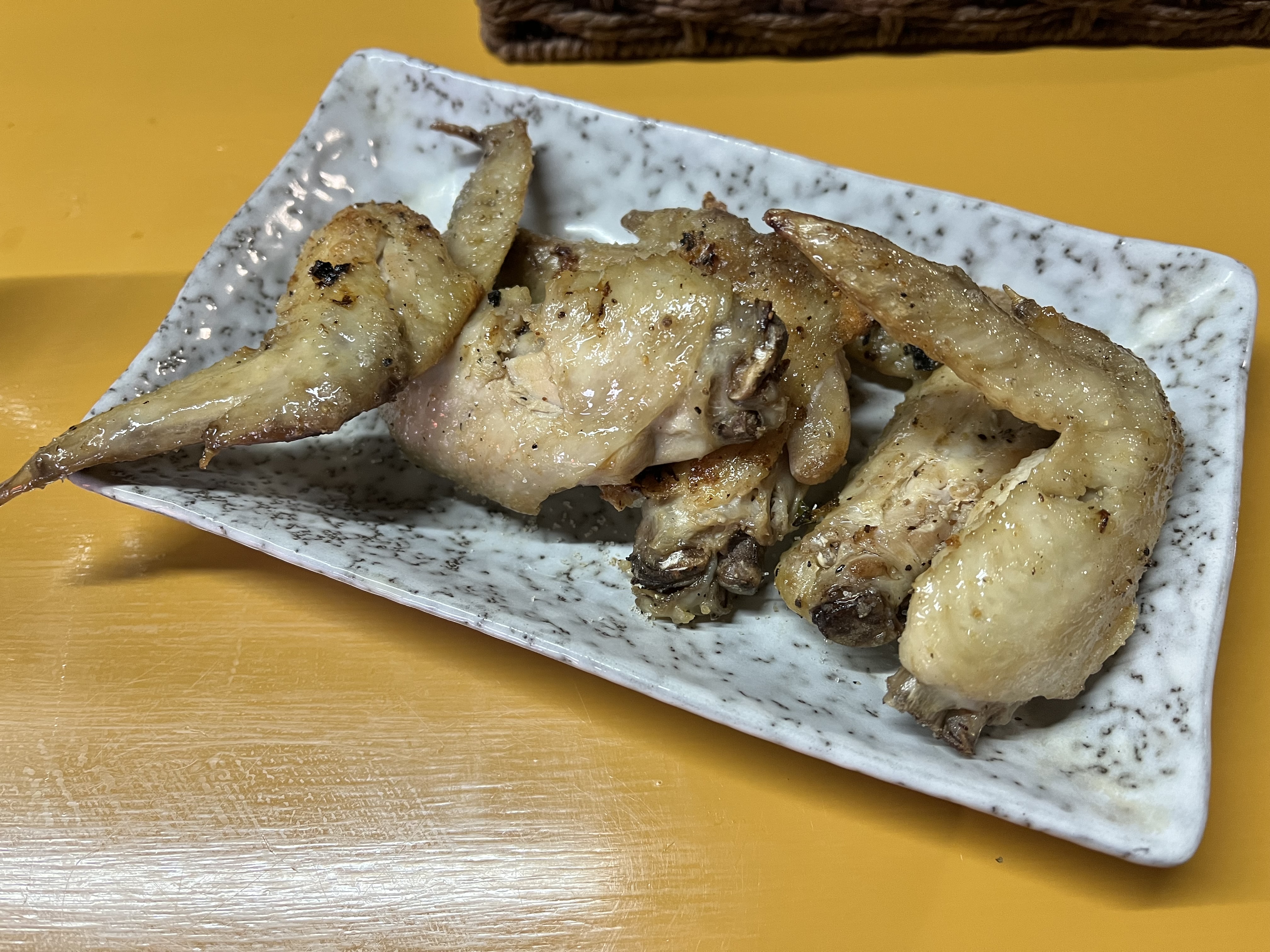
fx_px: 954
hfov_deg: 67.3
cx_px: 635
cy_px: 476
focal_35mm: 26
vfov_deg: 53.1
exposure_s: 1/60
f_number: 1.6
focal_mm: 5.1
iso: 320
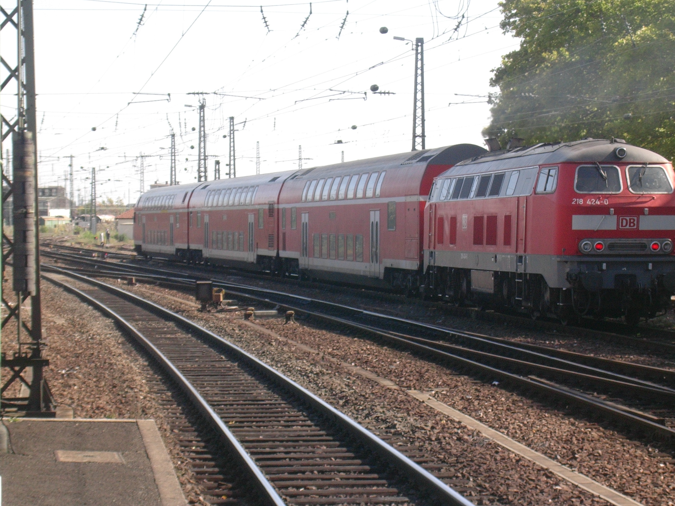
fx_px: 2164
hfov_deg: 17.7
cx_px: 338
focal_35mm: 111
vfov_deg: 13.3
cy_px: 253
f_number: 4.8
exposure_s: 1/228
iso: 70
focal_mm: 16.8
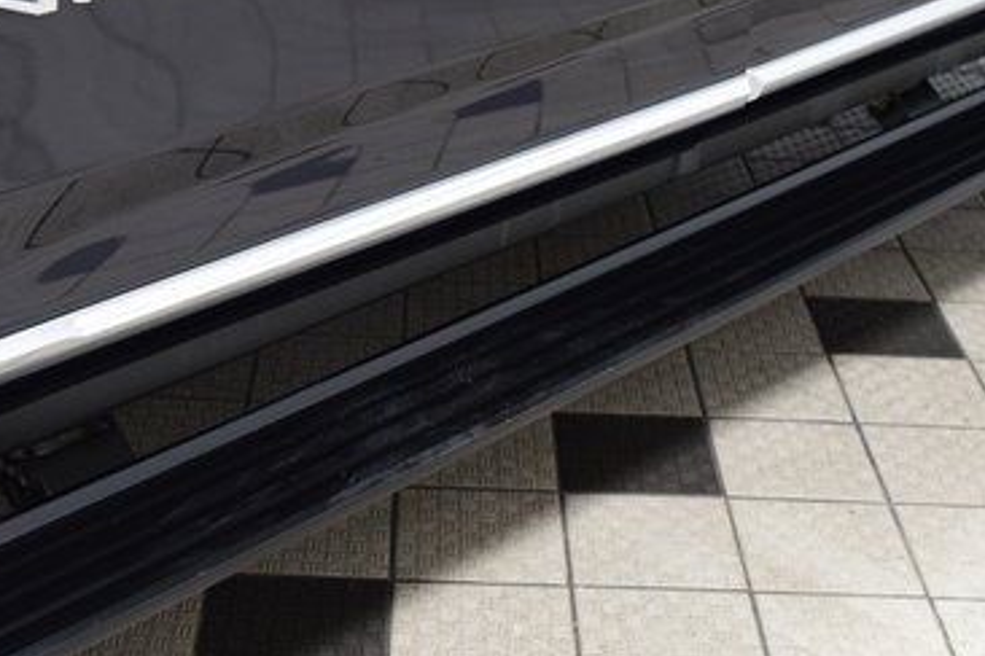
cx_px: 388
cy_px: 289
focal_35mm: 63
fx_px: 1724
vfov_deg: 21.6
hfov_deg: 31.8
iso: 1600
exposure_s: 1/60
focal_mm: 24
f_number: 2.8
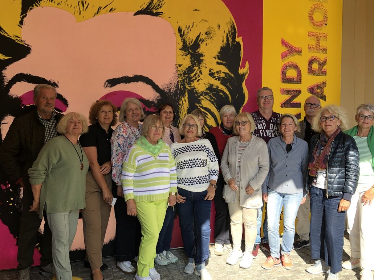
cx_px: 193
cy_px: 139
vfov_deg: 48.2
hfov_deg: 61.6
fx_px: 313
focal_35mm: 29
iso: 20
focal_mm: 3.99
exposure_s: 1/195
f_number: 1.8
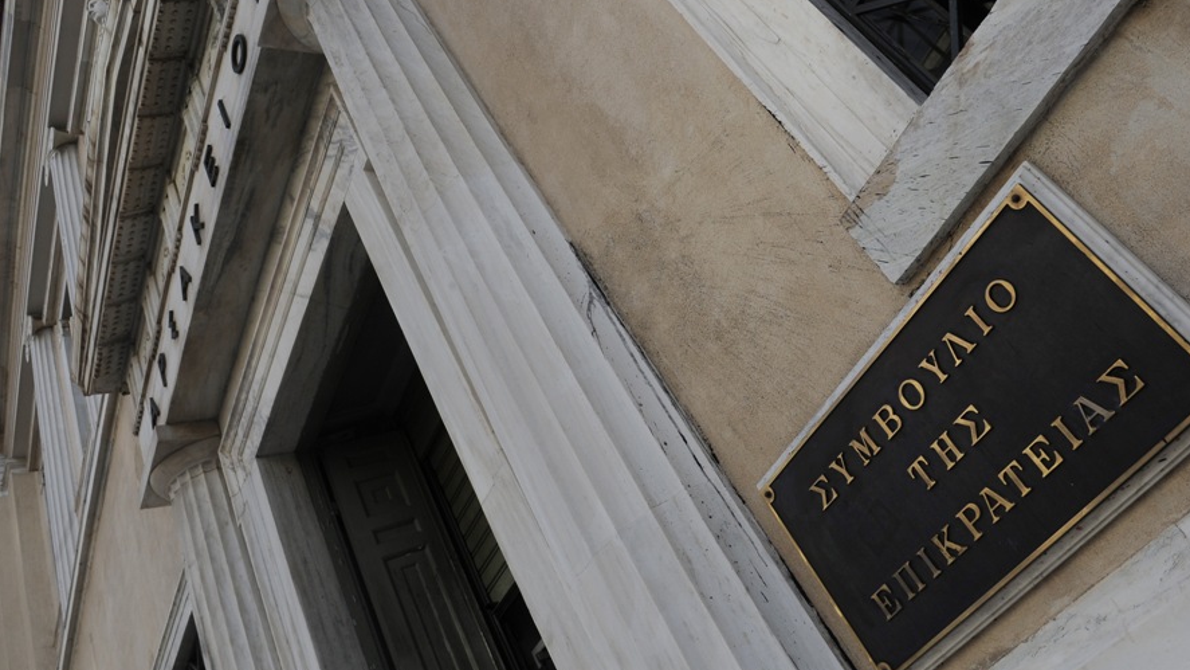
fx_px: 915
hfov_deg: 66.0
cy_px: 245
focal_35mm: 29
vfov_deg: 39.9
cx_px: 636
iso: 400
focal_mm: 24
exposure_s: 1/320
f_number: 10
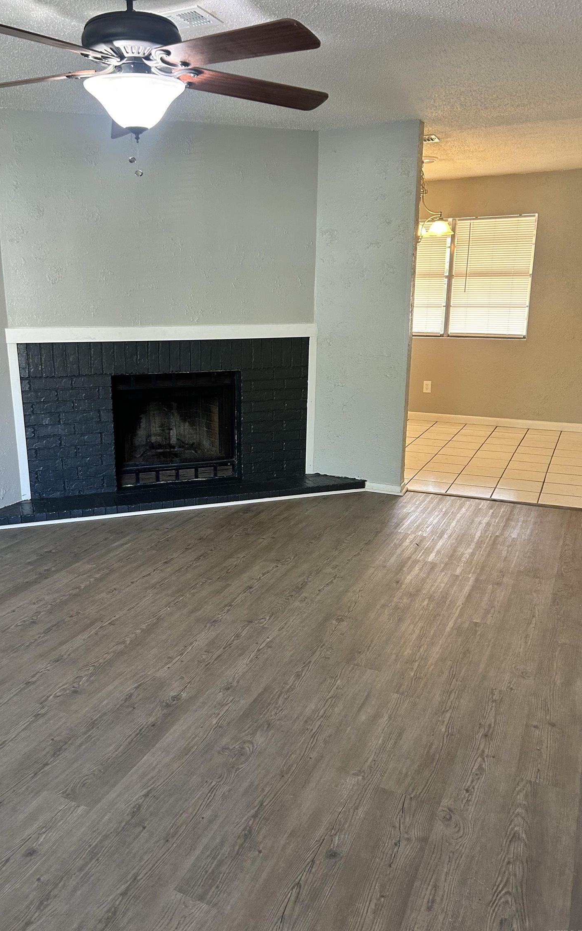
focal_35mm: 28
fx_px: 711
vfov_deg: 66.5
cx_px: 234
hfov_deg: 44.3
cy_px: 466
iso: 125
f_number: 1.5
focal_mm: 5.7
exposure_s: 1/60
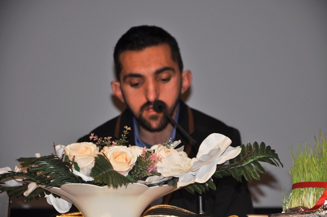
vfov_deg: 8.7
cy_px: 108
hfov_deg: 13.1
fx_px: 1429
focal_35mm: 158
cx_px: 164
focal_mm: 105
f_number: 5.6
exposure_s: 1/60
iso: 400
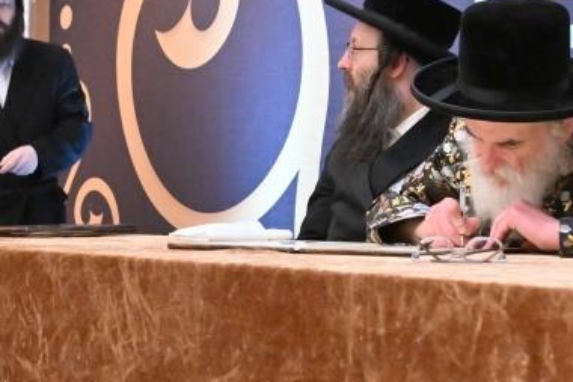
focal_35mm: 97
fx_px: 1543
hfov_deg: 21.0
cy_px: 74
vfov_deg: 14.0
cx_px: 241
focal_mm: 24
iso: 1600
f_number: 4
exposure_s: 1/125
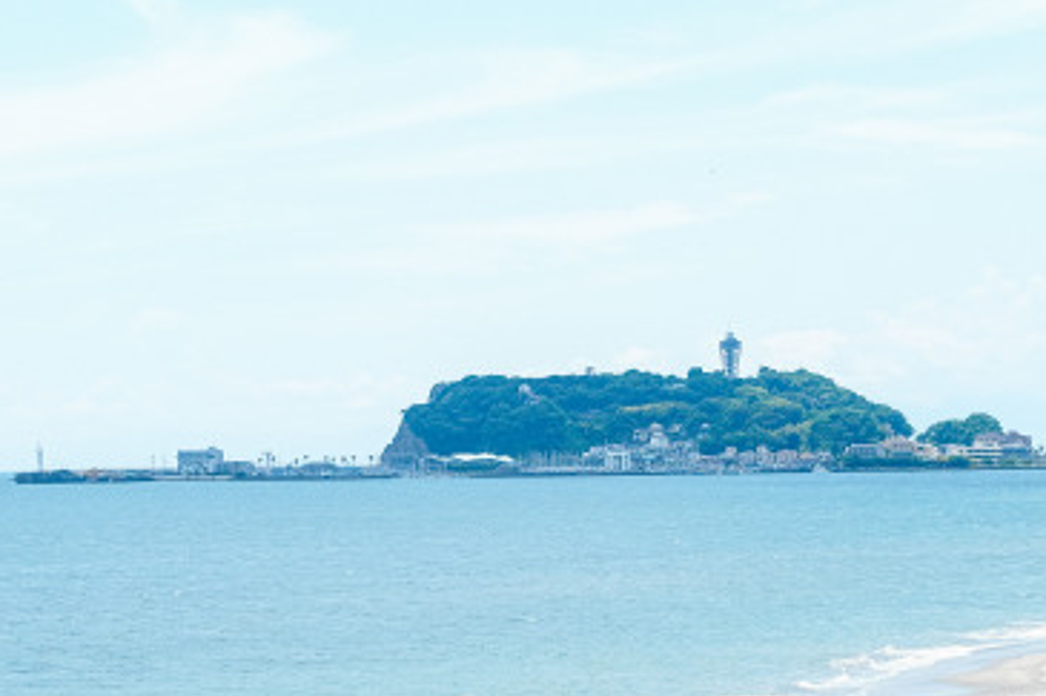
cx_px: 590
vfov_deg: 14.7
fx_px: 2672
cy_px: 574
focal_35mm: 92
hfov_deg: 22.1
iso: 160
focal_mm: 28.3
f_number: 5.6
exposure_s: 1/400
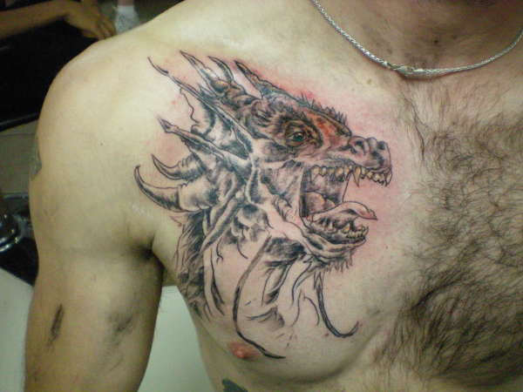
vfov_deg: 37.7
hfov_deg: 49.0
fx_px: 574
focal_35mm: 38
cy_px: 196
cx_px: 262
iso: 400
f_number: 3.1
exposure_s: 1/40
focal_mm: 6.3
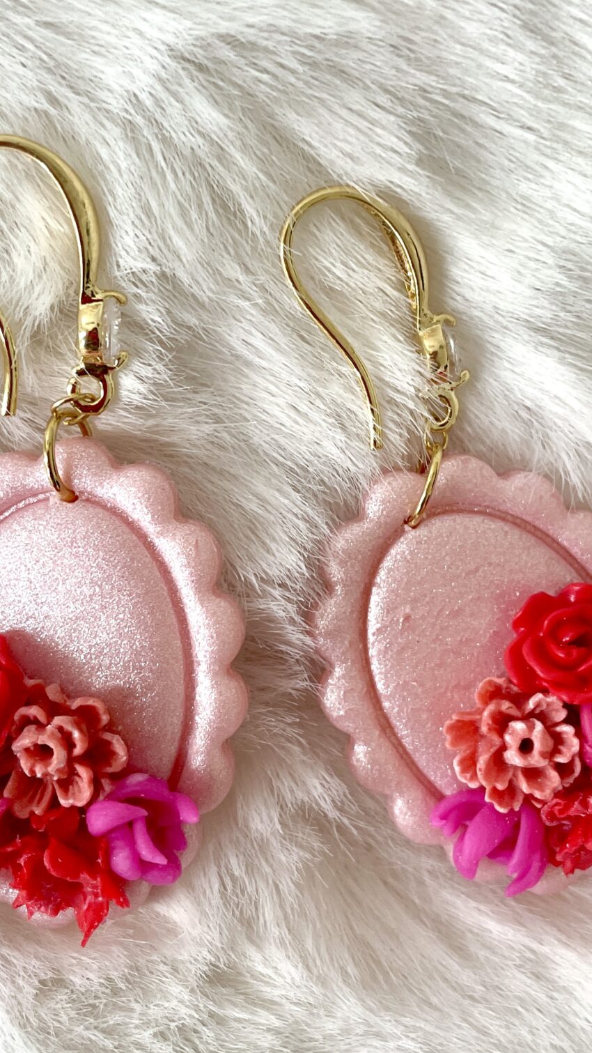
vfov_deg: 42.7
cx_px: 334
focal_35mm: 48
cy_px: 424
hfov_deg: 24.9
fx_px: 1339
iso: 100
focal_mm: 4.2
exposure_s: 1/121
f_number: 1.6
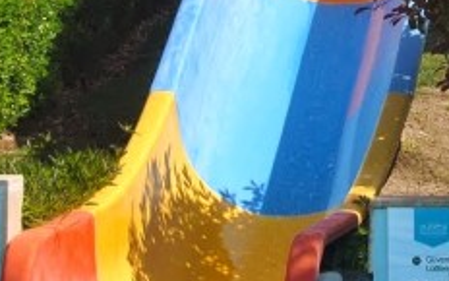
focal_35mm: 272
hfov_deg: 7.7
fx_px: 3328
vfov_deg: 4.8
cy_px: -54
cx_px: 460
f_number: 8
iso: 100
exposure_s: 1/250
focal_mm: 36
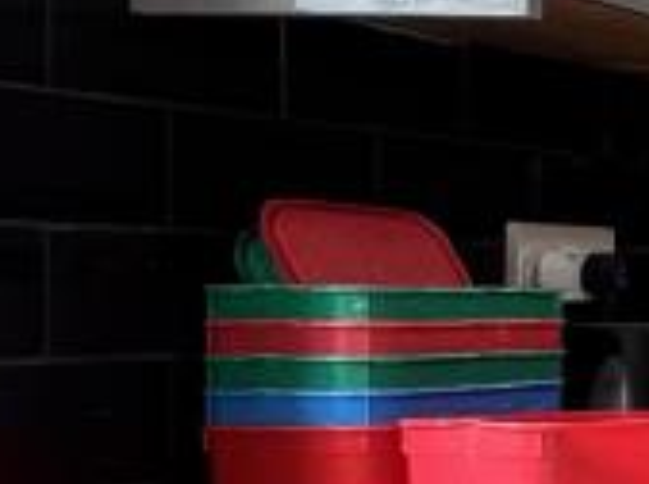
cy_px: 303
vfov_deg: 17.3
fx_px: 1590
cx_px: 1801
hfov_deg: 12.6
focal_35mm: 85
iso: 250
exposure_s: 1/99
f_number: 2.2
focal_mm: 2.22
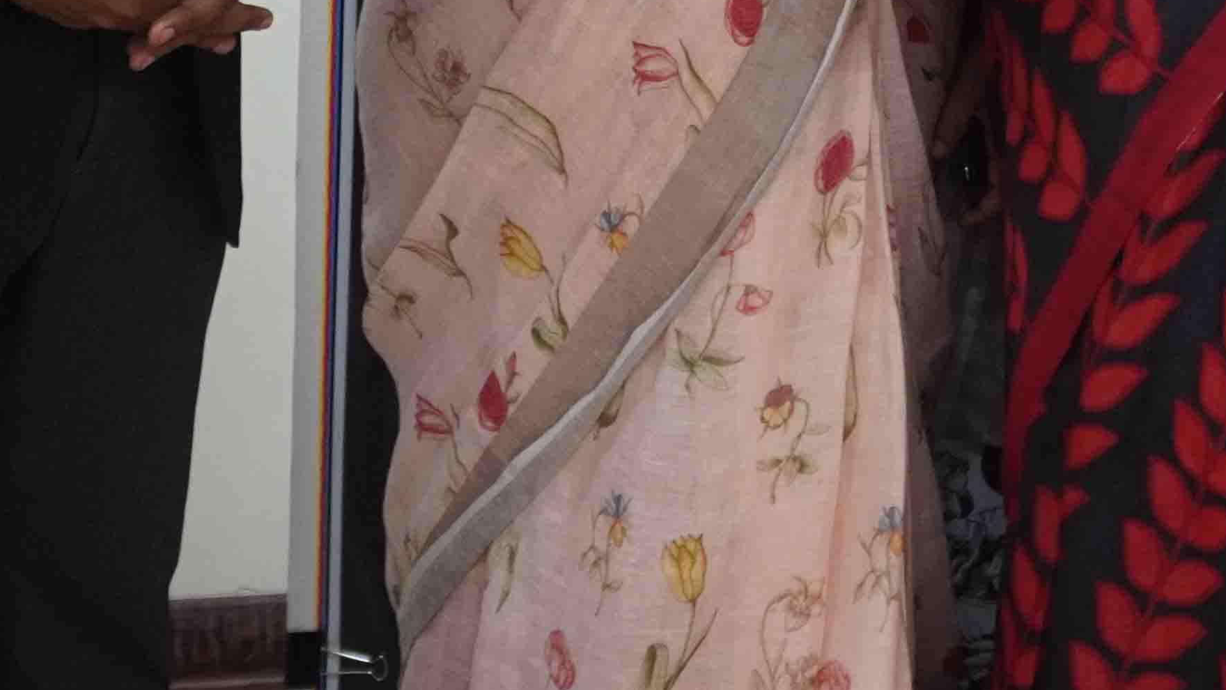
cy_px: -489
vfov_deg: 7.9
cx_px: 1197
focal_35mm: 150
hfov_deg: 14.1
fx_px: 4876
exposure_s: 1/50
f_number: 6.3
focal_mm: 28
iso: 2000
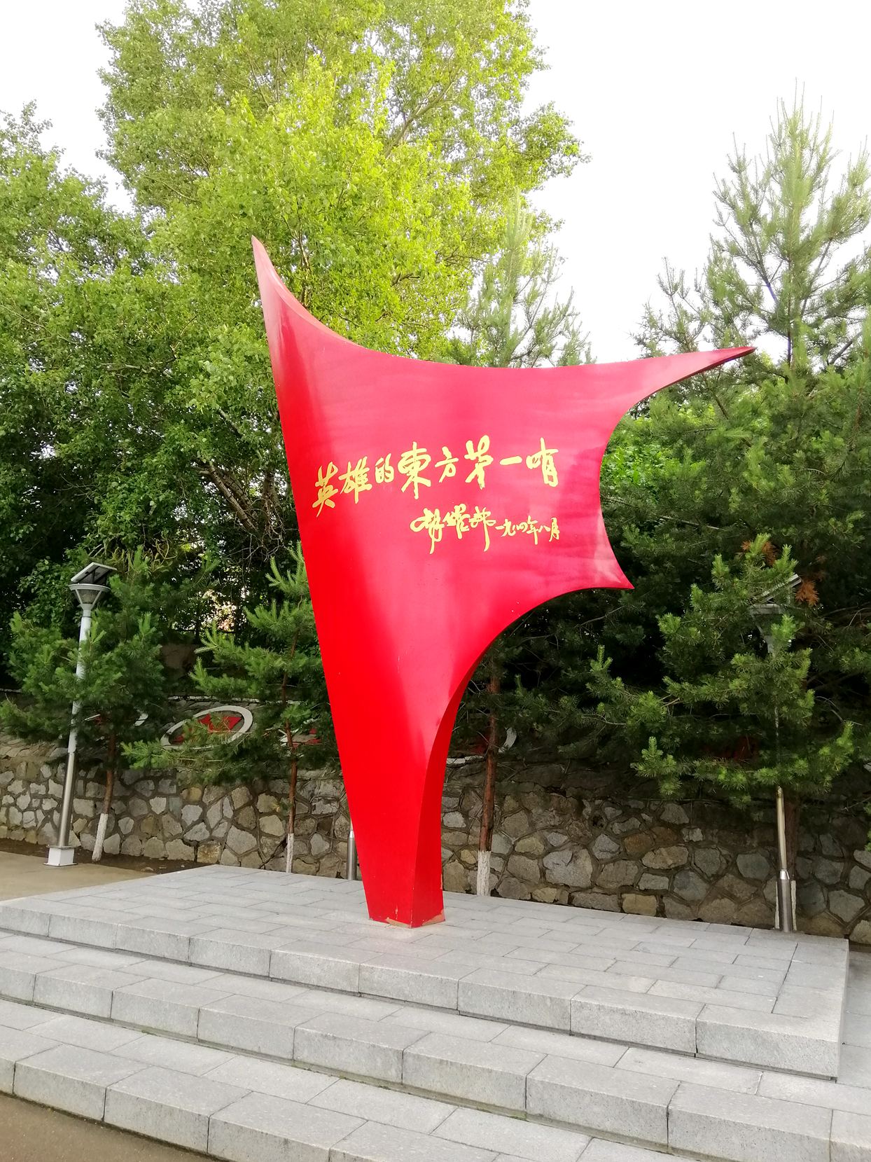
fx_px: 872
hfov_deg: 53.1
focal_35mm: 26
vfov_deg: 67.3
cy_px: 581
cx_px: 436
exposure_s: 1/120
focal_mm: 3.81
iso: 50
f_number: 2.2
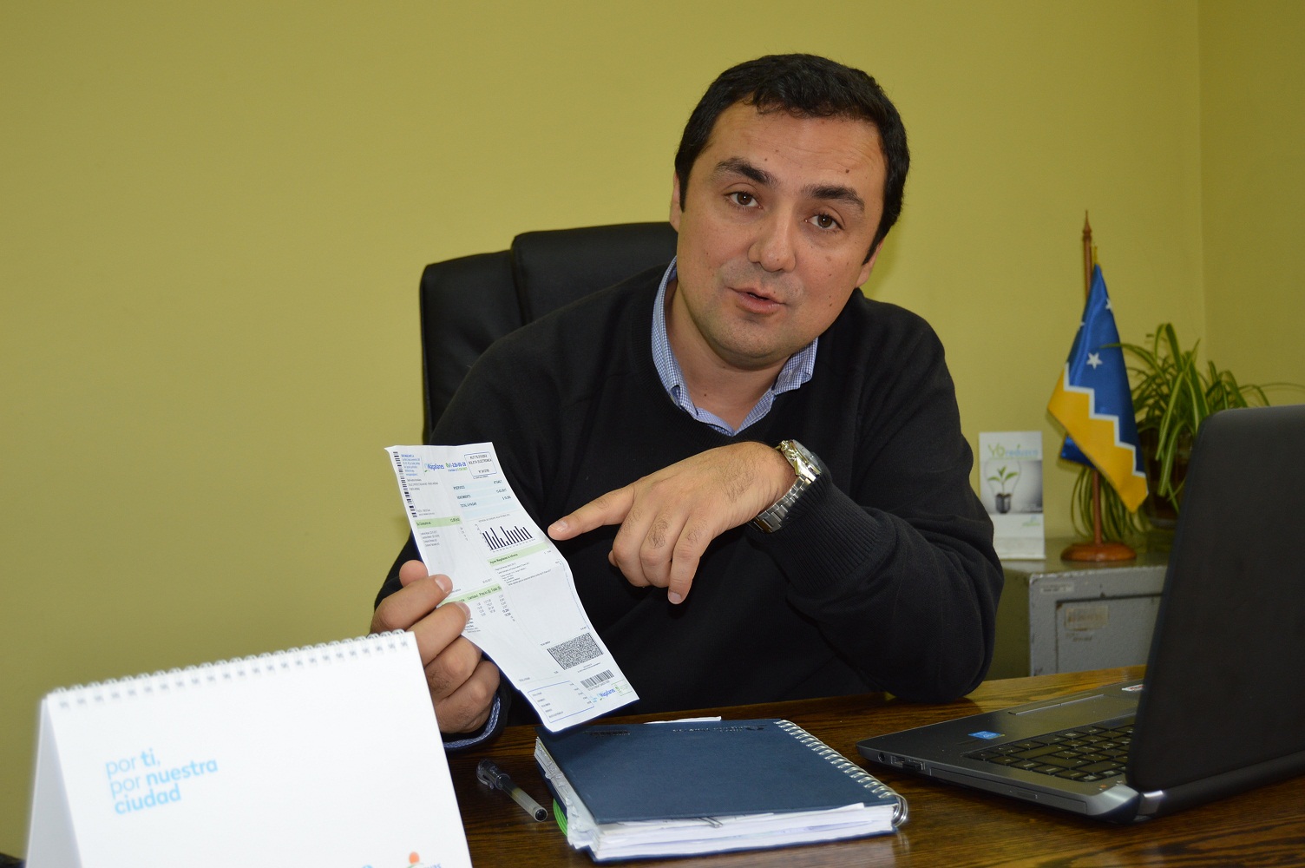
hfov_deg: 43.6
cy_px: 434
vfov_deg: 29.8
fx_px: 1630
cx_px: 652
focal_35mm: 45
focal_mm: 30
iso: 400
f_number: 4.2
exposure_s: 1/100
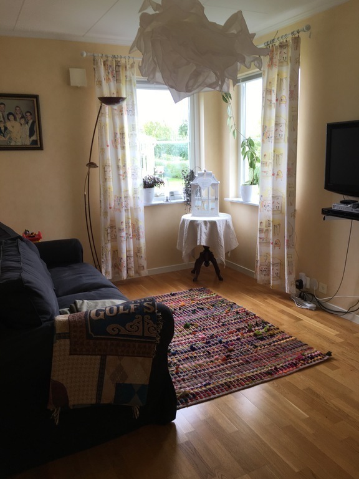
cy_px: 240
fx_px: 401
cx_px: 180
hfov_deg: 48.2
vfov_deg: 61.7
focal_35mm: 29
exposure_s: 1/50
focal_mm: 4.15
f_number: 2.2
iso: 25
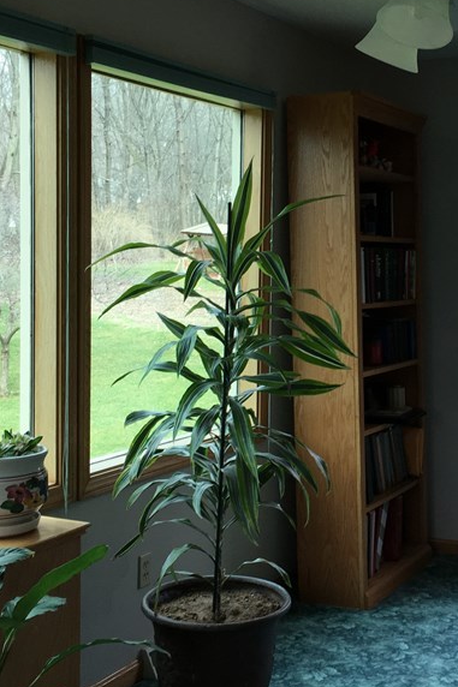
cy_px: 328
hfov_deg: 24.8
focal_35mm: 54
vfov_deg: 36.9
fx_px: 1031
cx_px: 345
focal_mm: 4.15
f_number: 2.2
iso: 40
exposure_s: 1/120
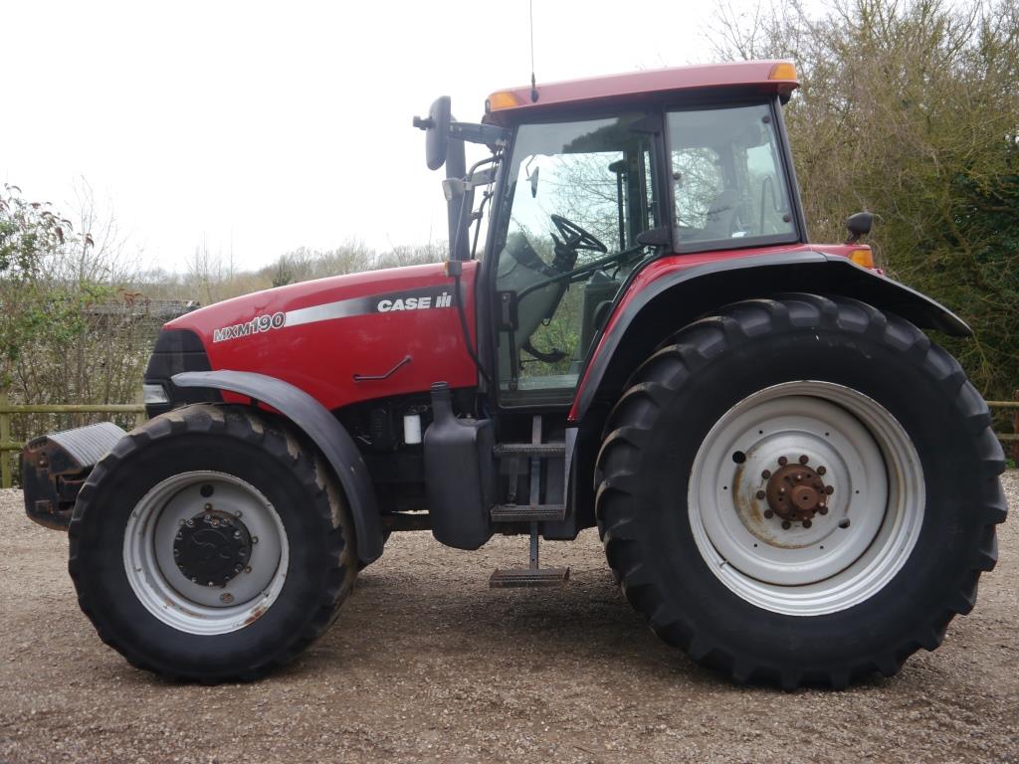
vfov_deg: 37.7
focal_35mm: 38
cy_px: 382
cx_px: 510
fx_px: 1119
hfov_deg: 49.0
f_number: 4.1
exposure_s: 1/80
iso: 160
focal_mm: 19
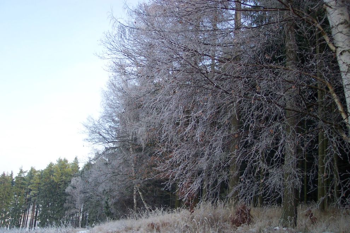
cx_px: 175
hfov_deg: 50.7
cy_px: 116
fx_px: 369
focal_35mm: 38
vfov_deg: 35.1
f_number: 2.8
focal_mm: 8
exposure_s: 1/500
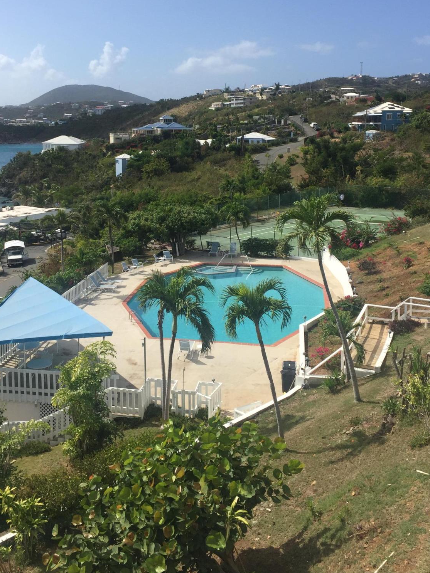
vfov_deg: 47.4
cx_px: 187
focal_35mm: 39
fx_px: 646
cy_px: 211
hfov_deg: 36.8
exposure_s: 1/3300
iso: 32
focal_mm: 4.15
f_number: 2.2
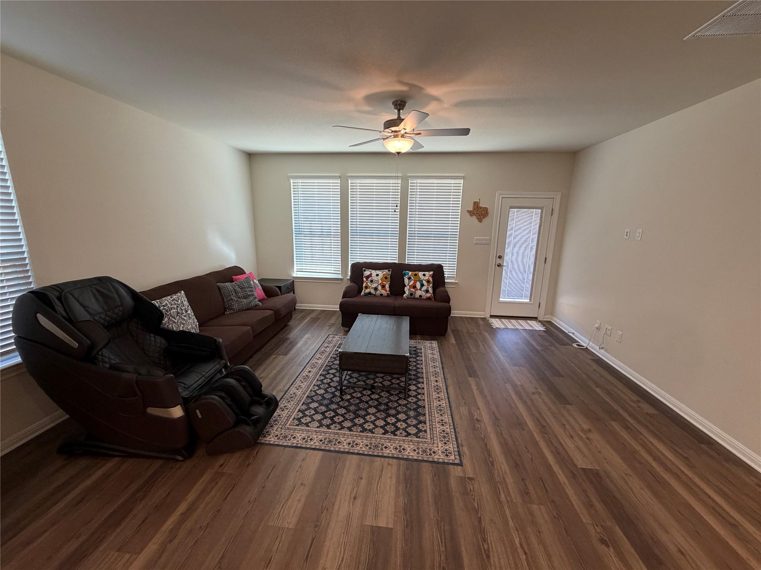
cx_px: 380
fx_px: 308
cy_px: 285
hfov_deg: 102.1
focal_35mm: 14
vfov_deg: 85.7
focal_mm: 2.22
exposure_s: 1/60
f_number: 2.2
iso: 200
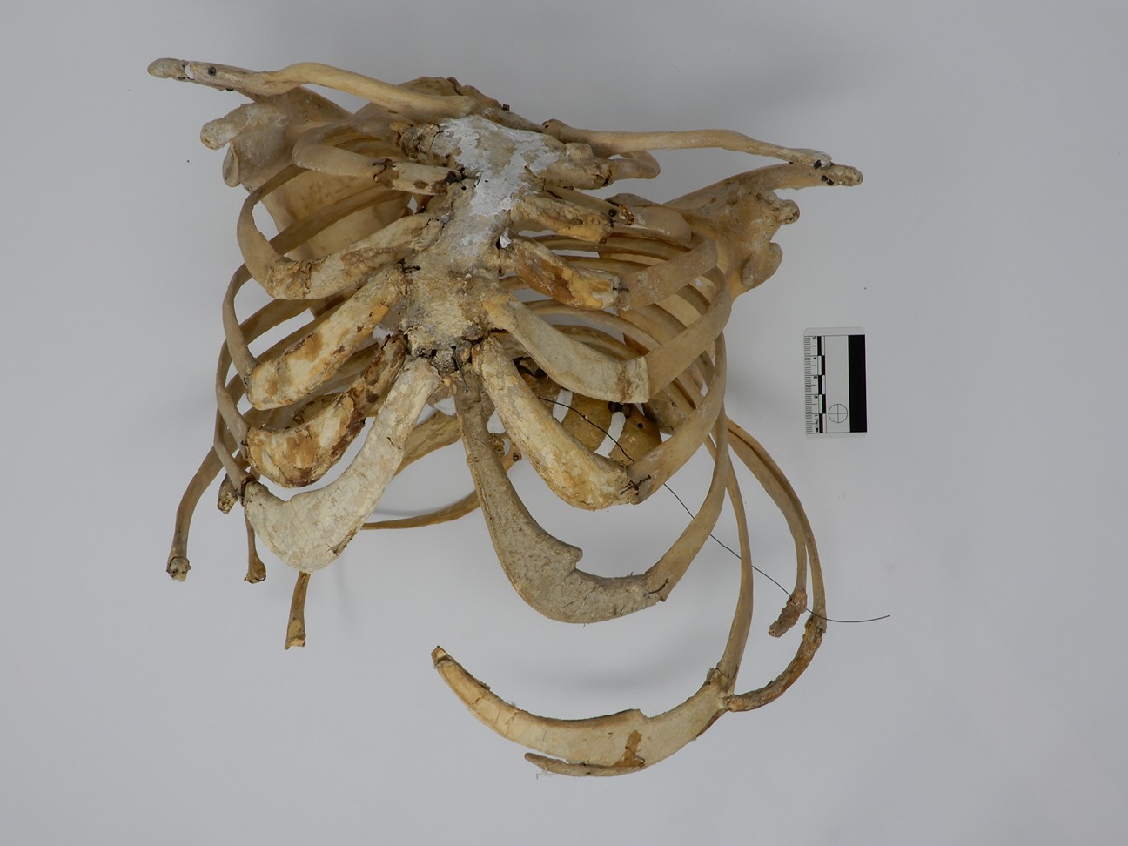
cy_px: 423
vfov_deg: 37.7
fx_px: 1238
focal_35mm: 38
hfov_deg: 49.0
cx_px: 564
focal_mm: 6.8
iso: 80
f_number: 7.1
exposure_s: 1/40
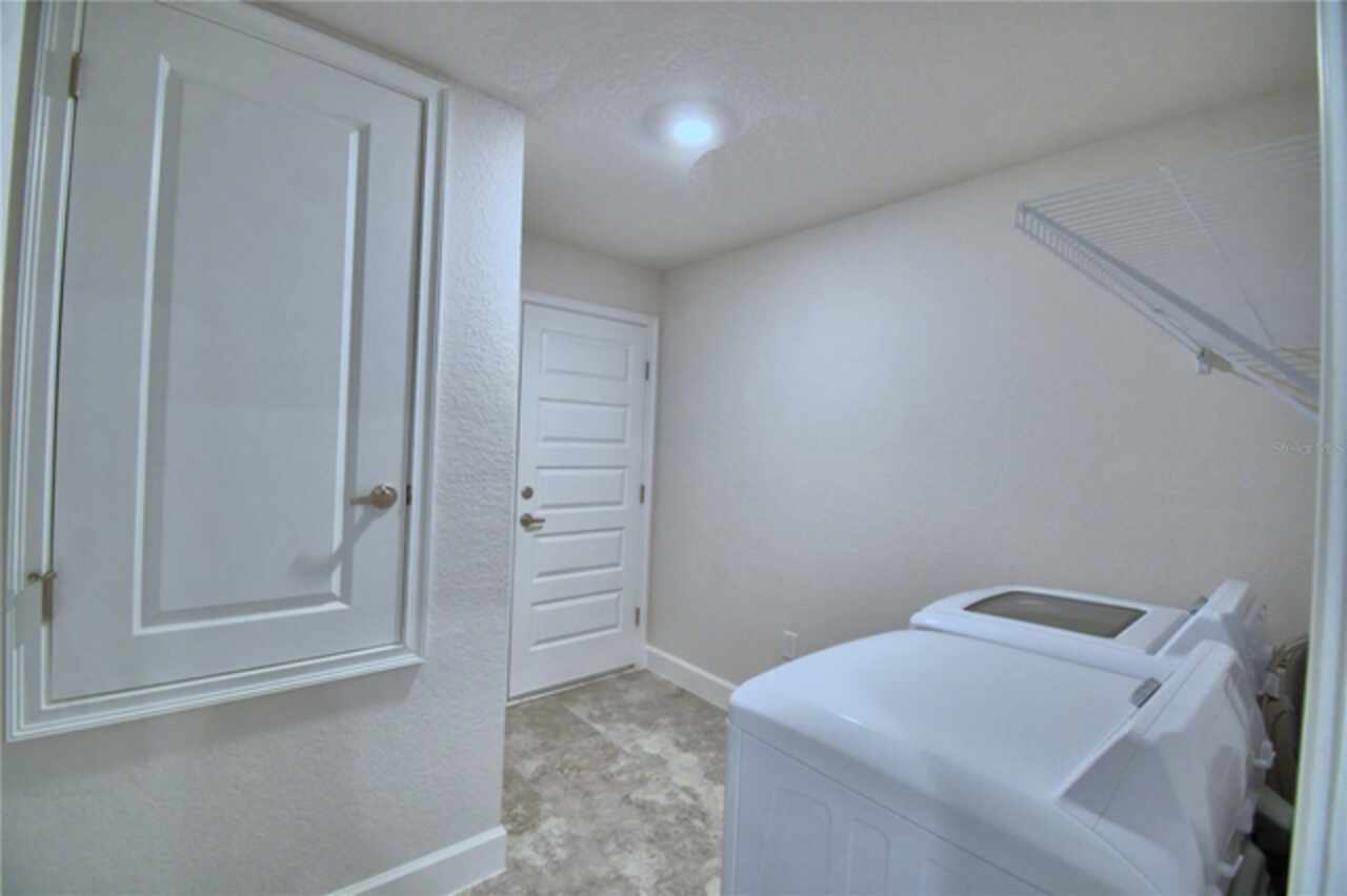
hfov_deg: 100.4
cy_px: 448
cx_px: 674
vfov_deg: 77.3
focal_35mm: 15
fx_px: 561
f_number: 4.5
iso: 450
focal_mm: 10
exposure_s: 1/30
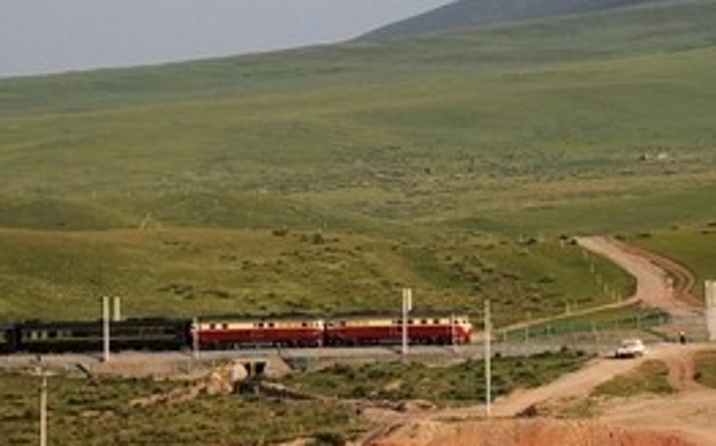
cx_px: 523
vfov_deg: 4.1
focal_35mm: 316
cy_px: 159
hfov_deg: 6.6
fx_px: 6167
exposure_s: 1/1000
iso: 200
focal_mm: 85
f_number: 6.3
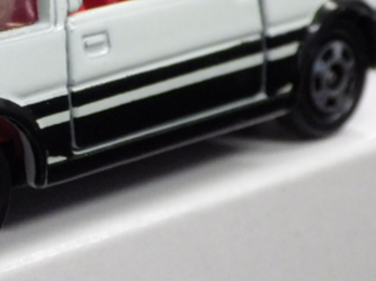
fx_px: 3149
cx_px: -30
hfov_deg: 6.8
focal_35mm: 290
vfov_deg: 5.1
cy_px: 107
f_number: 4.8
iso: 800
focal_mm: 21.3
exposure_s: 1/45
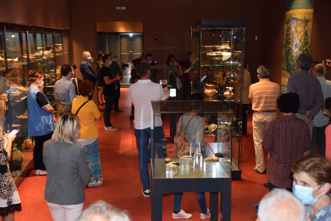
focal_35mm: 52
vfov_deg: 25.8
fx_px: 483
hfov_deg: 37.8
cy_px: 110
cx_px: 166
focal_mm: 35
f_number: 4.2
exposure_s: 1/60
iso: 3200
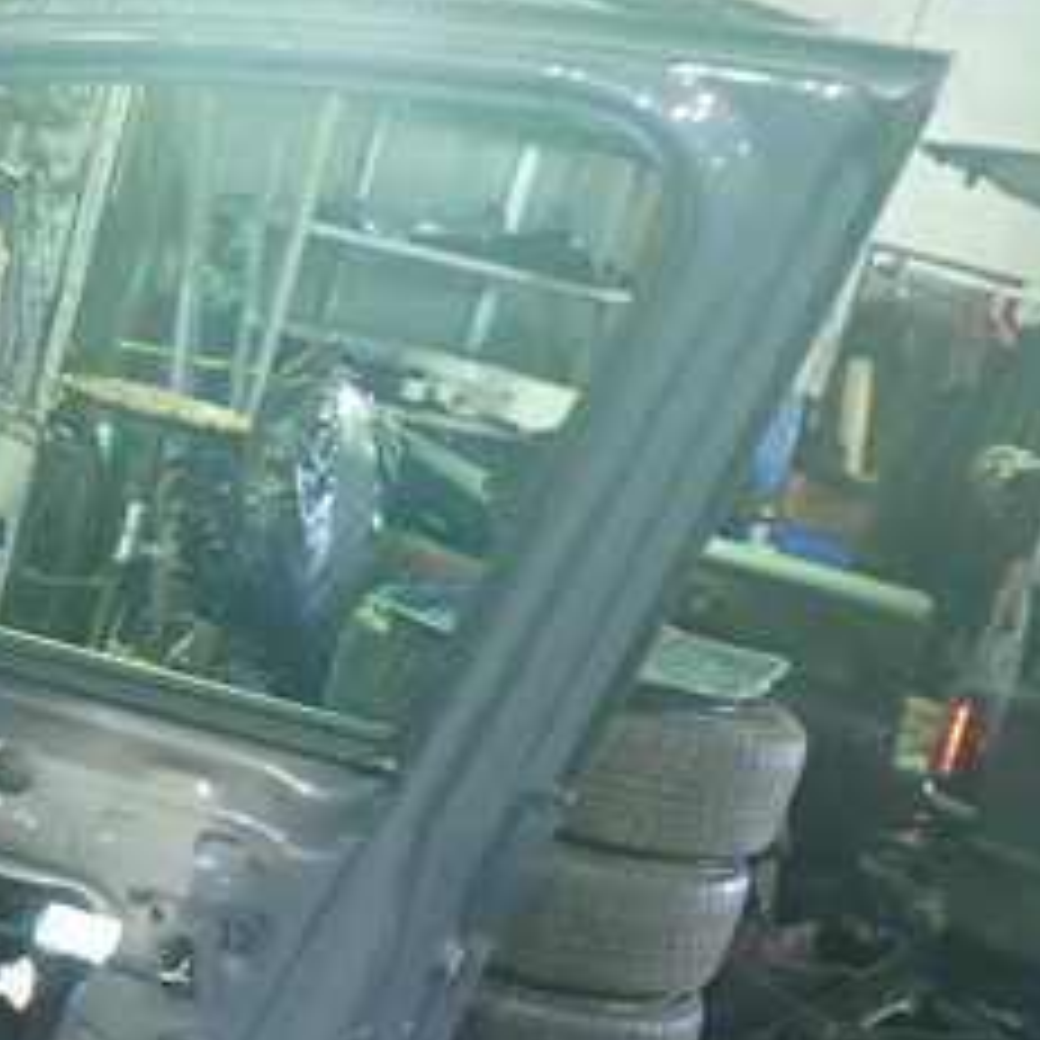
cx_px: -221
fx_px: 2345
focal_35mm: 69
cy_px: 774
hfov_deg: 22.9
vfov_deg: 24.7
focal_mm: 5.4
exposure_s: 1/30
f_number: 2.3
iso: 800
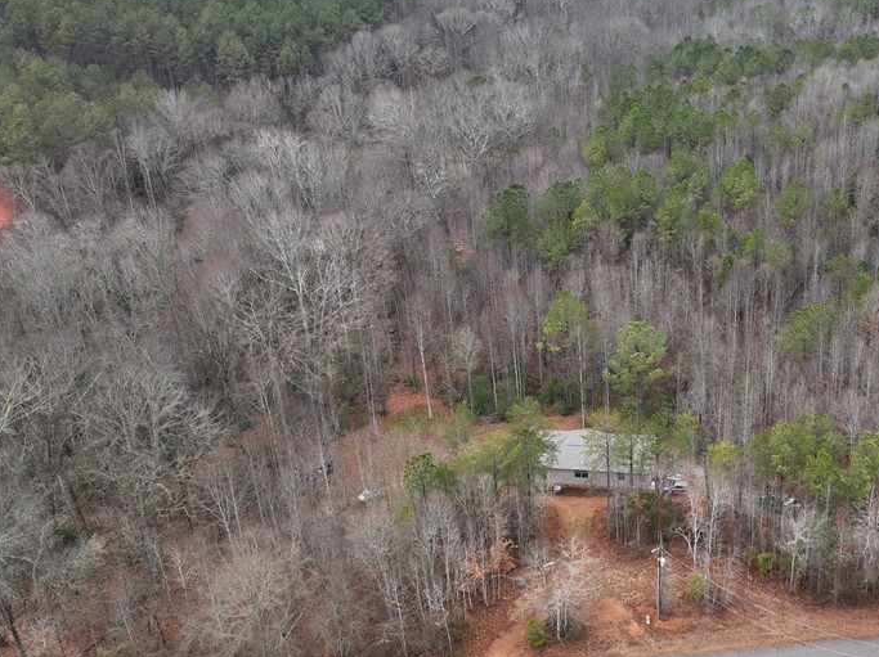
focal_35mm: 36
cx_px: 631
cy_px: 290
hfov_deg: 49.8
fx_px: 913
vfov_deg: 39.5
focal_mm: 12.29
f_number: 2.8
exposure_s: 1/25
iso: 110
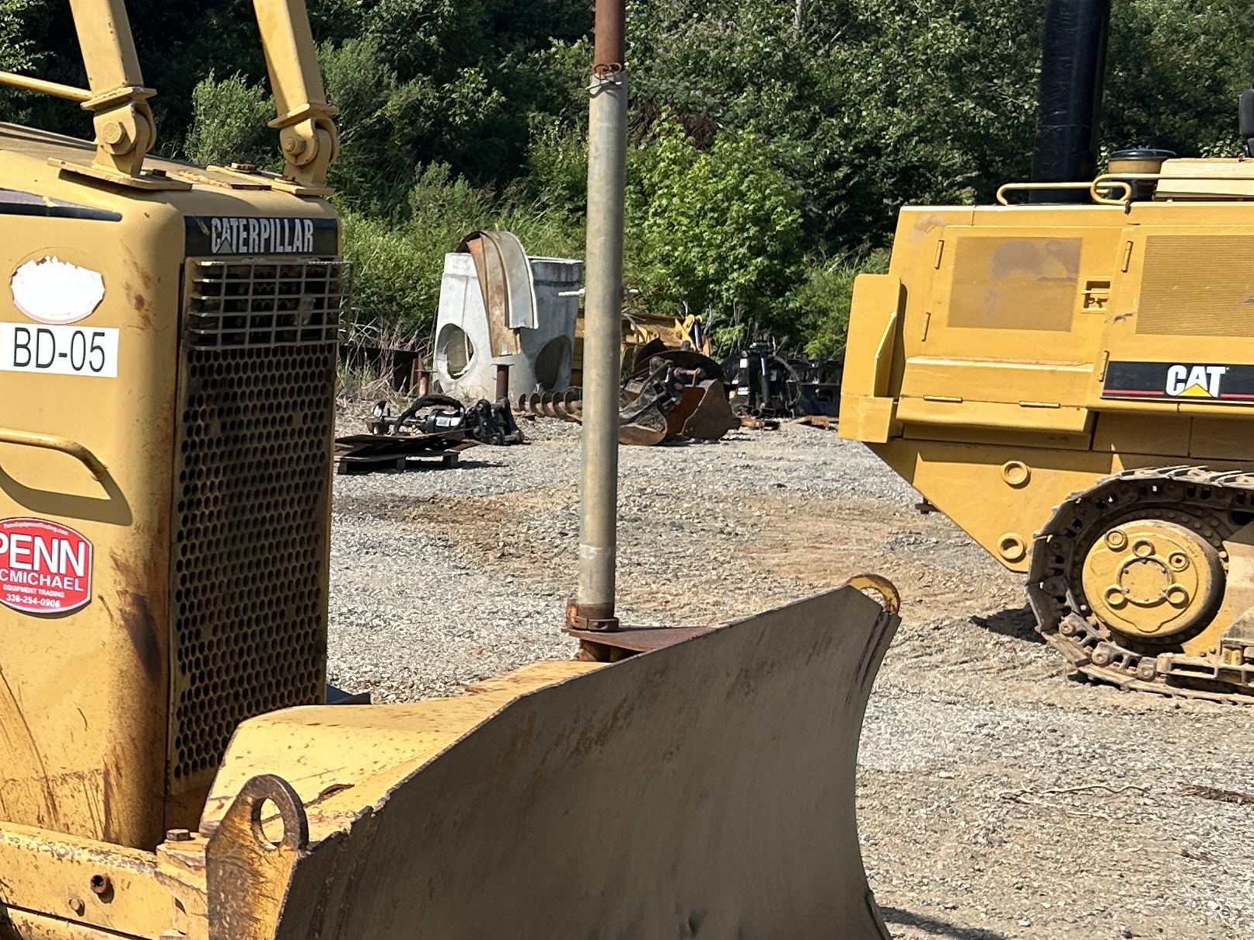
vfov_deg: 22.6
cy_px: 548
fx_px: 2355
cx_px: -162
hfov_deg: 27.1
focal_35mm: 65
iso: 50
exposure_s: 1/3077
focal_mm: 5.7
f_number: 1.5
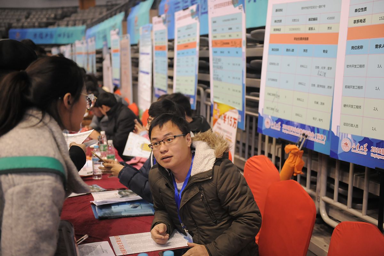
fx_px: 480
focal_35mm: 45
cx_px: 192
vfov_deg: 29.9
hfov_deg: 43.6
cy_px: 128
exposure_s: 1/200
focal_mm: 45
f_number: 2.8
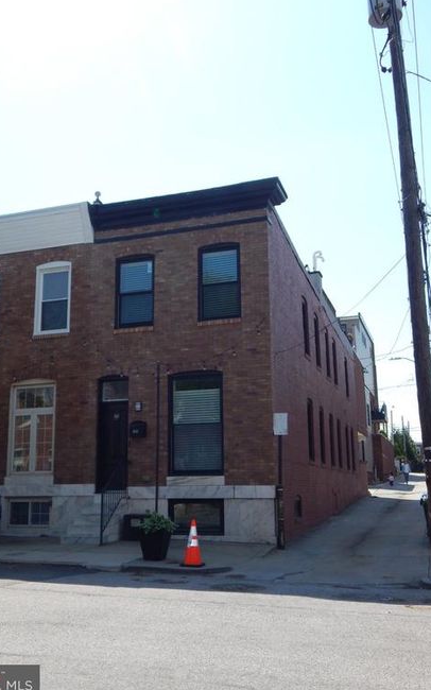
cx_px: 190
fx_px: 696
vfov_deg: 52.8
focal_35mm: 37
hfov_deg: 34.4
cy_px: 349
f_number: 3.3
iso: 125
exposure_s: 1/1250
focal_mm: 6.1
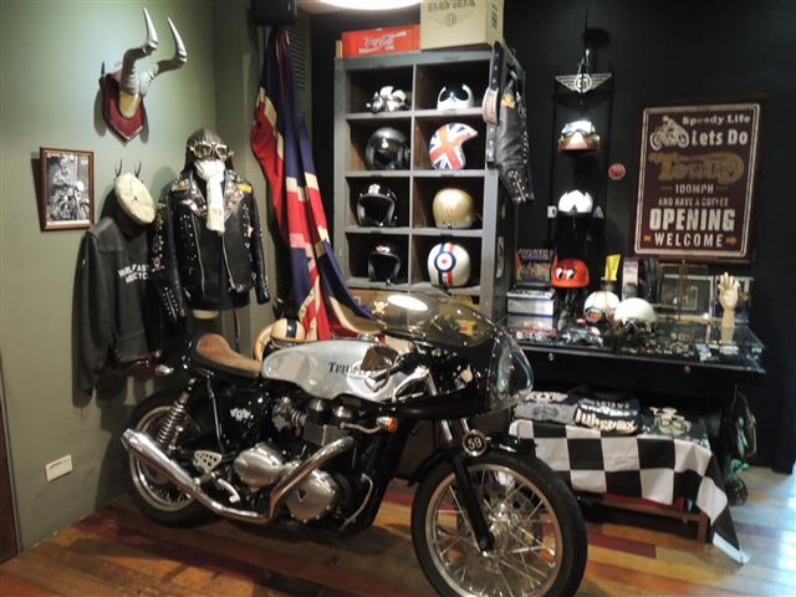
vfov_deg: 56.8
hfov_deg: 71.6
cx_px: 398
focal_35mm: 24
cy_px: 298
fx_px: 552
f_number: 2.8
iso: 500
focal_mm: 4.3
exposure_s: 1/8
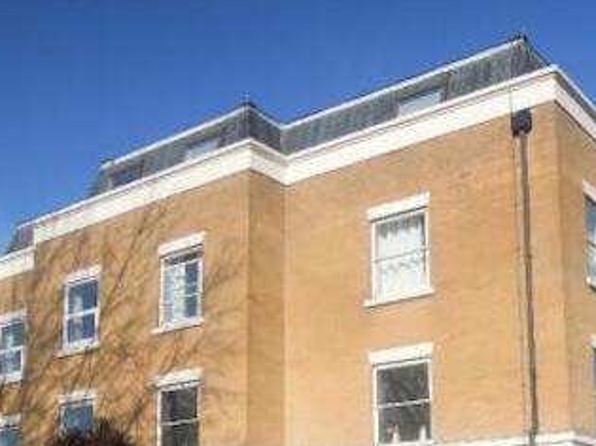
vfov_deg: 28.0
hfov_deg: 37.9
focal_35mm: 50
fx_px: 861
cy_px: 404
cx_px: 386
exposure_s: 1/1600
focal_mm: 4.3
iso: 160
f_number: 3.5
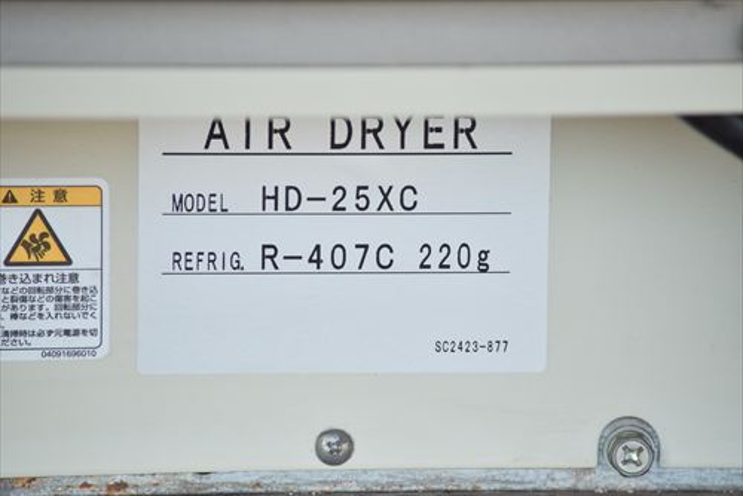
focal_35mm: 360
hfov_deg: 5.7
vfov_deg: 3.8
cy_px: 248
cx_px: 372
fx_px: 7434
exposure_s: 1/400
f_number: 6.3
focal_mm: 240
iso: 1250
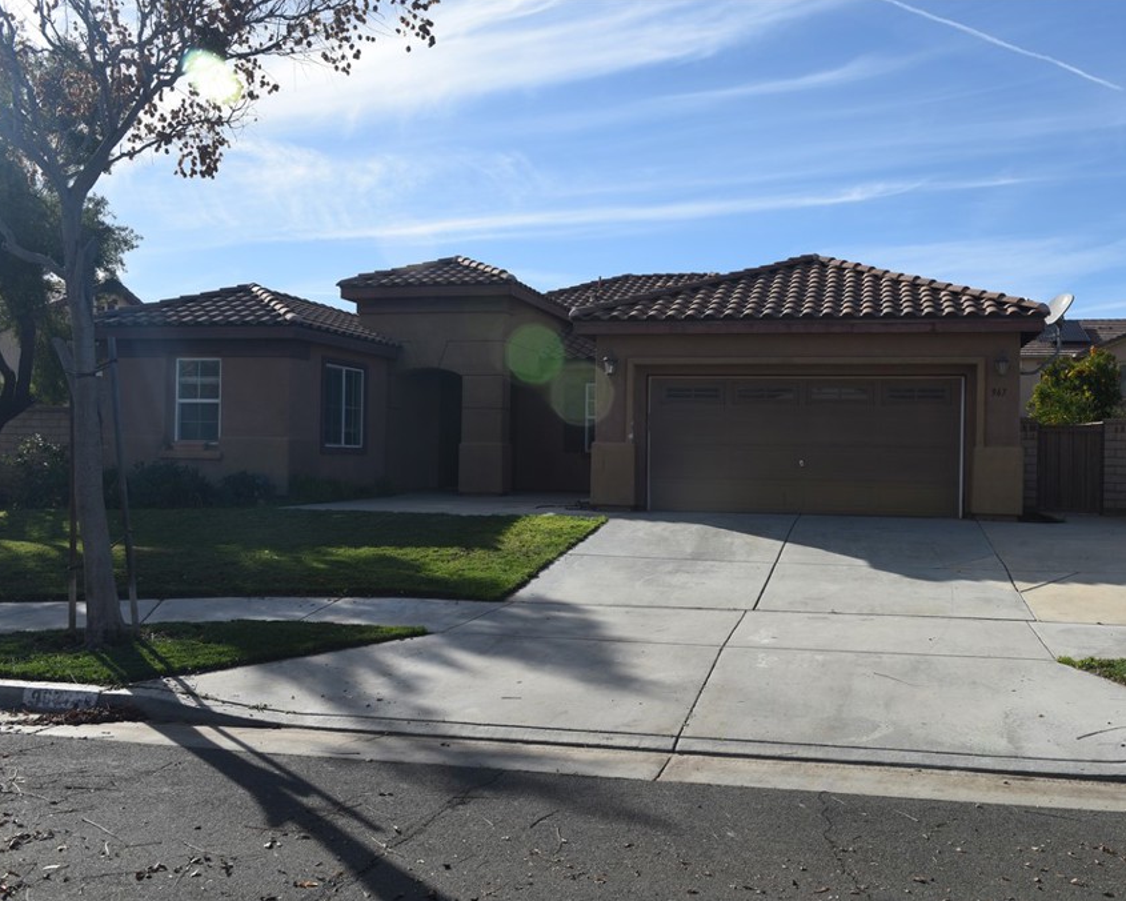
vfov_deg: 44.5
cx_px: 652
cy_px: 451
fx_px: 1100
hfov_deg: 54.0
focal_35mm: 33
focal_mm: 29
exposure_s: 1/250
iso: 100
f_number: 8
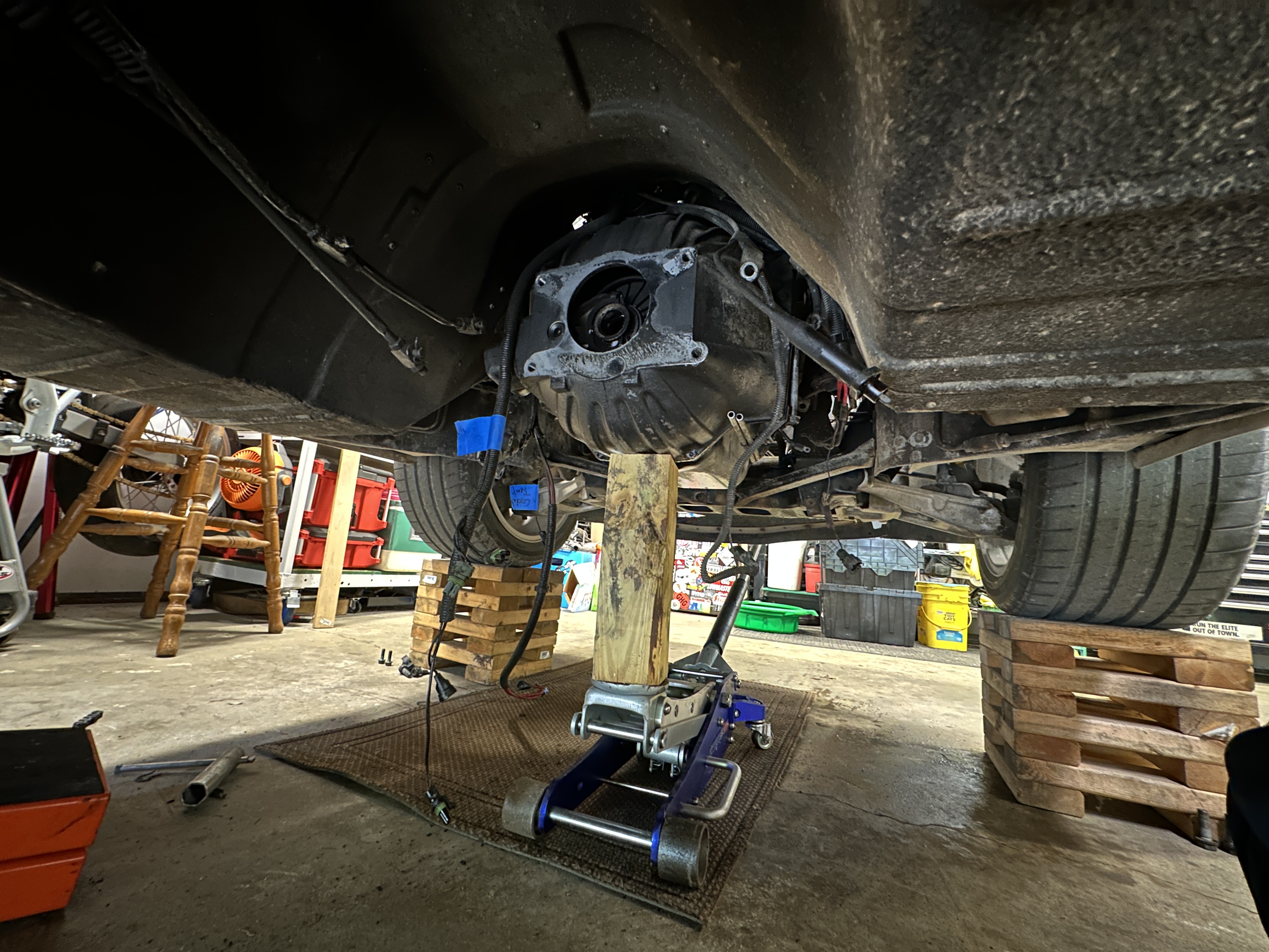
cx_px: 634
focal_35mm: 14
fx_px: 513
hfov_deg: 102.1
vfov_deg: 85.7
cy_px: 476
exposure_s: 1/12
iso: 1250
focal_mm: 2.22
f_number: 2.2
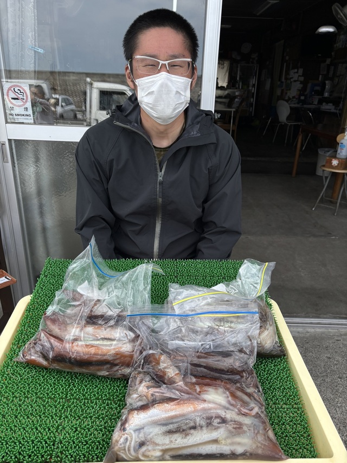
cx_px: 174
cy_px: 232
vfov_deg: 67.3
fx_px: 348
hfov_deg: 53.0
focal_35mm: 26
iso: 50
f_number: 1.6
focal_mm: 5.96
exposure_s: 1/2062
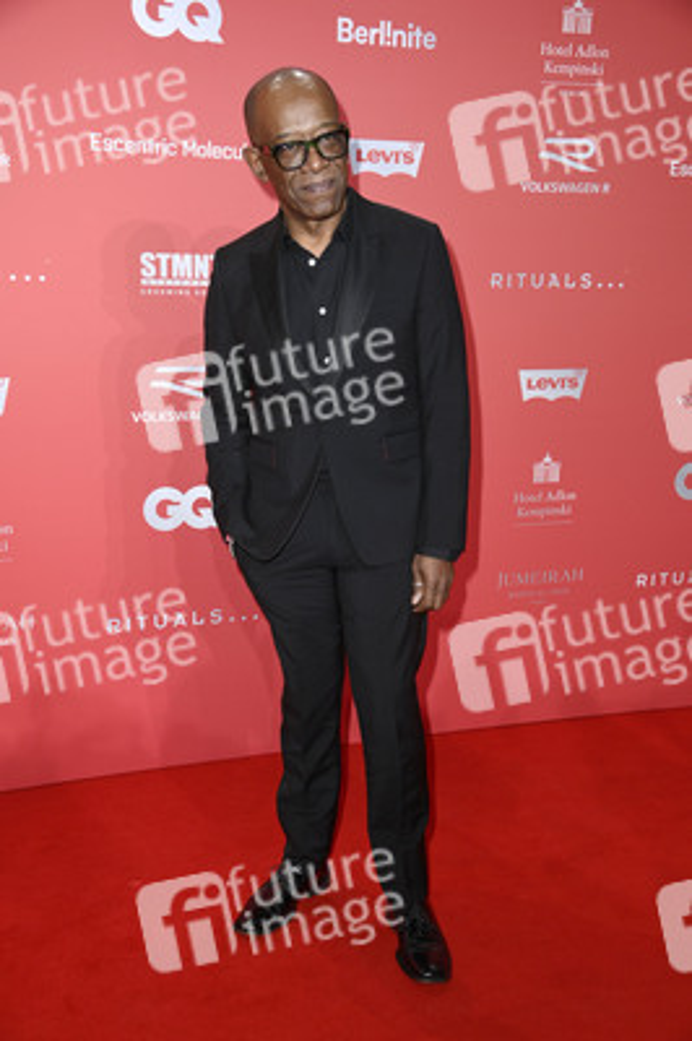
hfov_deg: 31.8
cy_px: 520
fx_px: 1213
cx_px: 346
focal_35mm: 42
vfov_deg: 46.4
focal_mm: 42
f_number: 5.6
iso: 800
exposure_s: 1/250
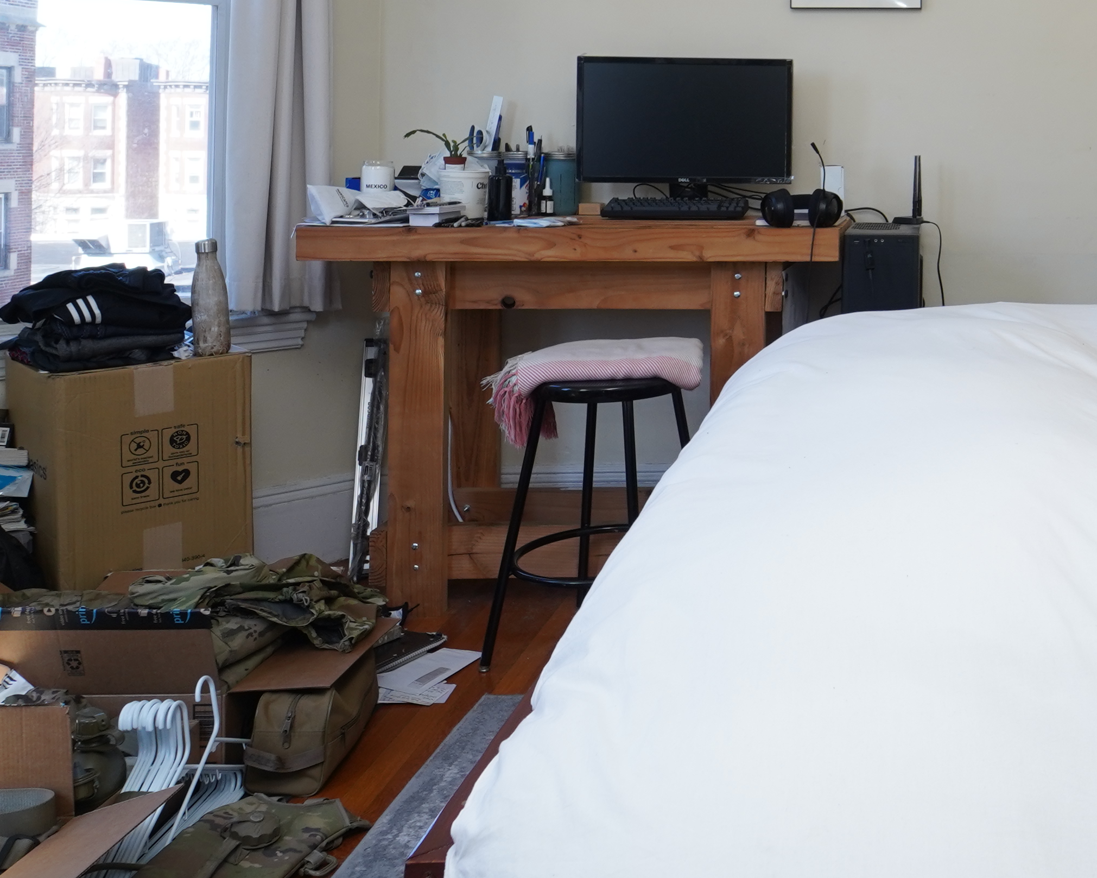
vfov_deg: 36.5
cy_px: 136
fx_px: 1266
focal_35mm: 39
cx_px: 1051
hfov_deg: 41.8
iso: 400
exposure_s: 1/40
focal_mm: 14
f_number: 9
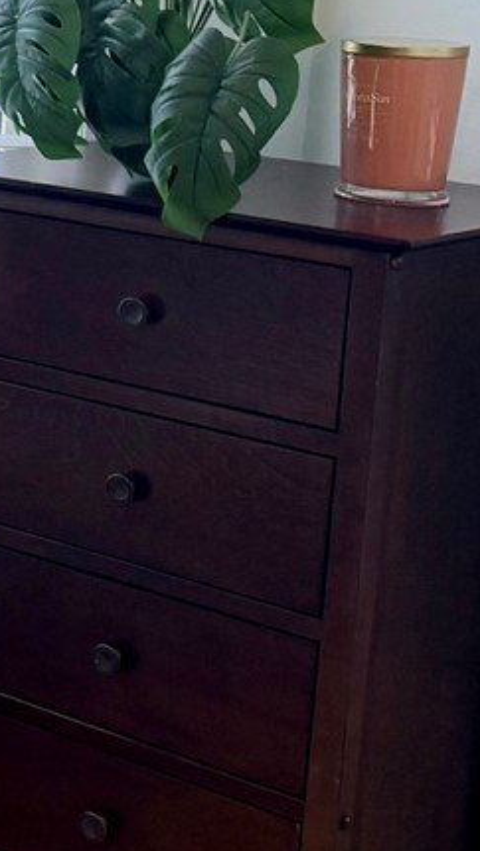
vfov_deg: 21.5
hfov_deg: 9.8
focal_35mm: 97
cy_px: 101
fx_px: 2191
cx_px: -909
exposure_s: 1/208
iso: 125
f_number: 1.78
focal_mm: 6.76
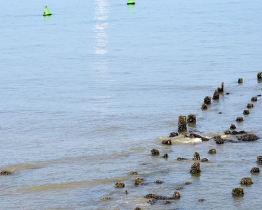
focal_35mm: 189
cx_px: 111
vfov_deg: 8.2
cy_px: 118
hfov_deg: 10.2
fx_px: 1466
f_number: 11
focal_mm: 90
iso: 100
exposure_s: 1/125
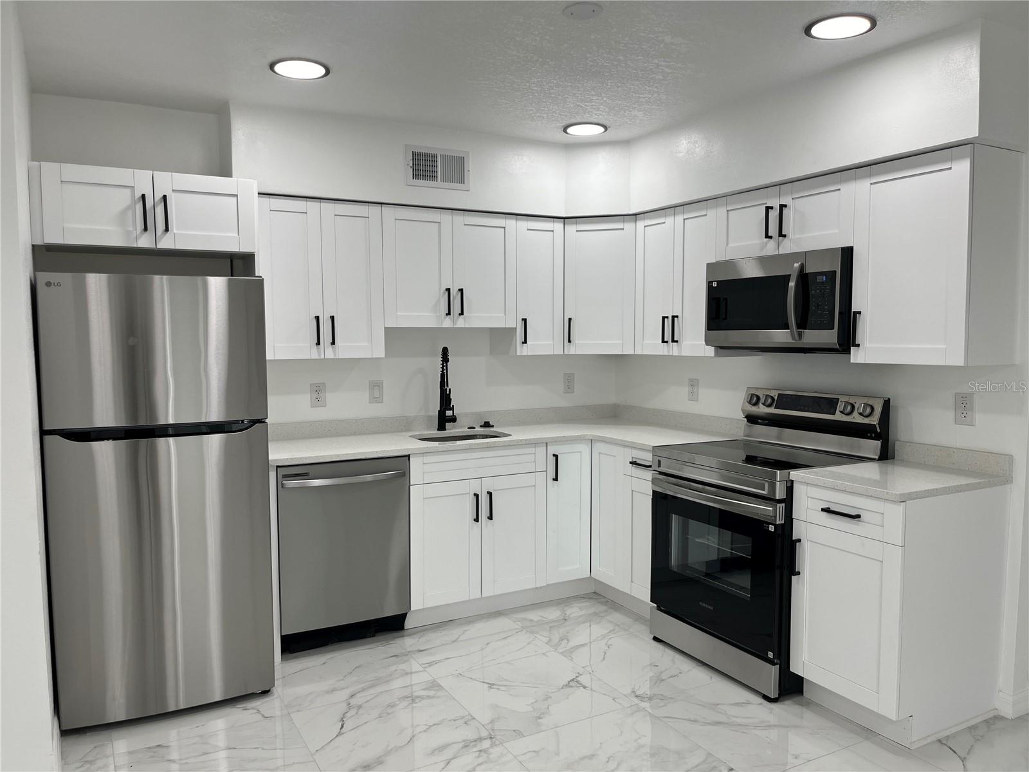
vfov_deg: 53.1
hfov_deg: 67.3
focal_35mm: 26
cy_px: 386
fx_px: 773
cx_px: 514
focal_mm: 5.1
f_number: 1.6
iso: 32
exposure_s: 1/120
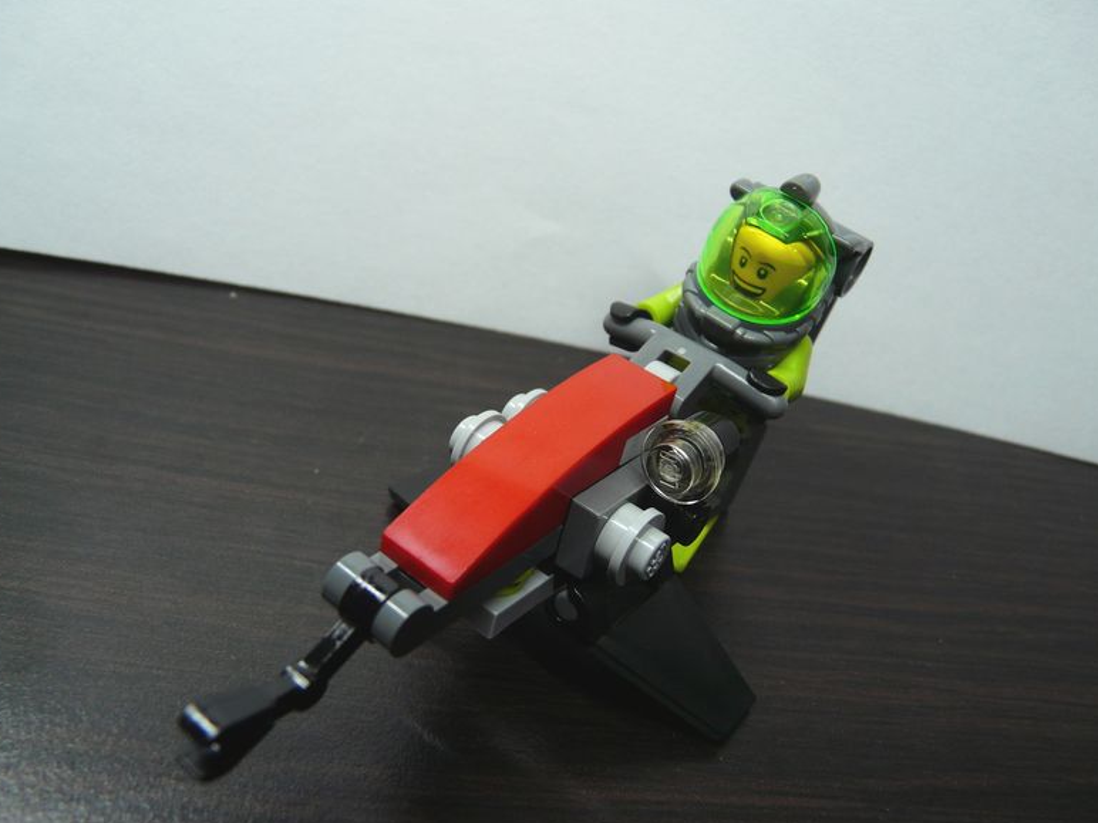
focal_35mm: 29
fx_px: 920
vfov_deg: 48.2
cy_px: 416
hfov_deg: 61.7
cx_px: 548
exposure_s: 1/50
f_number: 2.8
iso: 100
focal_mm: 4.6
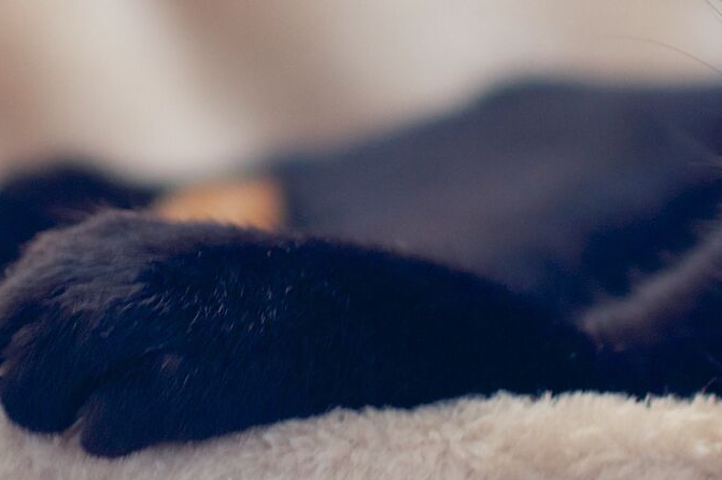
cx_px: 280
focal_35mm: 188
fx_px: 3762
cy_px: -12
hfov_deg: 11.0
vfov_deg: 7.3
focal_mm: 35
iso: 200
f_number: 1.8
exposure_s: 1/15
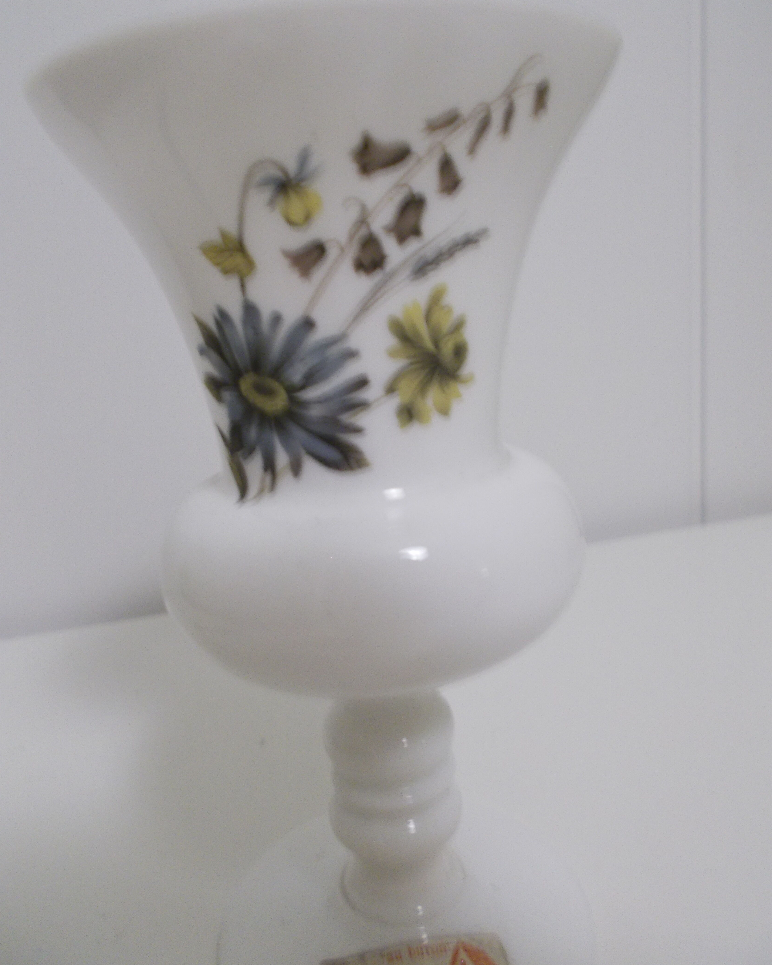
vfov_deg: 62.2
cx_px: 378
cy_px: 450
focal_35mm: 28
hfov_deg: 51.5
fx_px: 800
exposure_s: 1/2
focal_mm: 4.6
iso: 200
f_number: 3.2
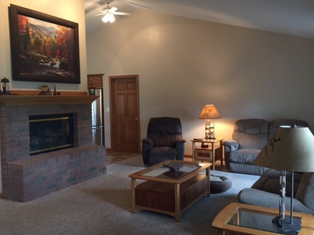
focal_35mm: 34
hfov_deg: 54.0
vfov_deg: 41.8
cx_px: 159
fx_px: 308
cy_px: 118
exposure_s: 1/30
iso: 125
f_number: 2.2
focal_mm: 4.15
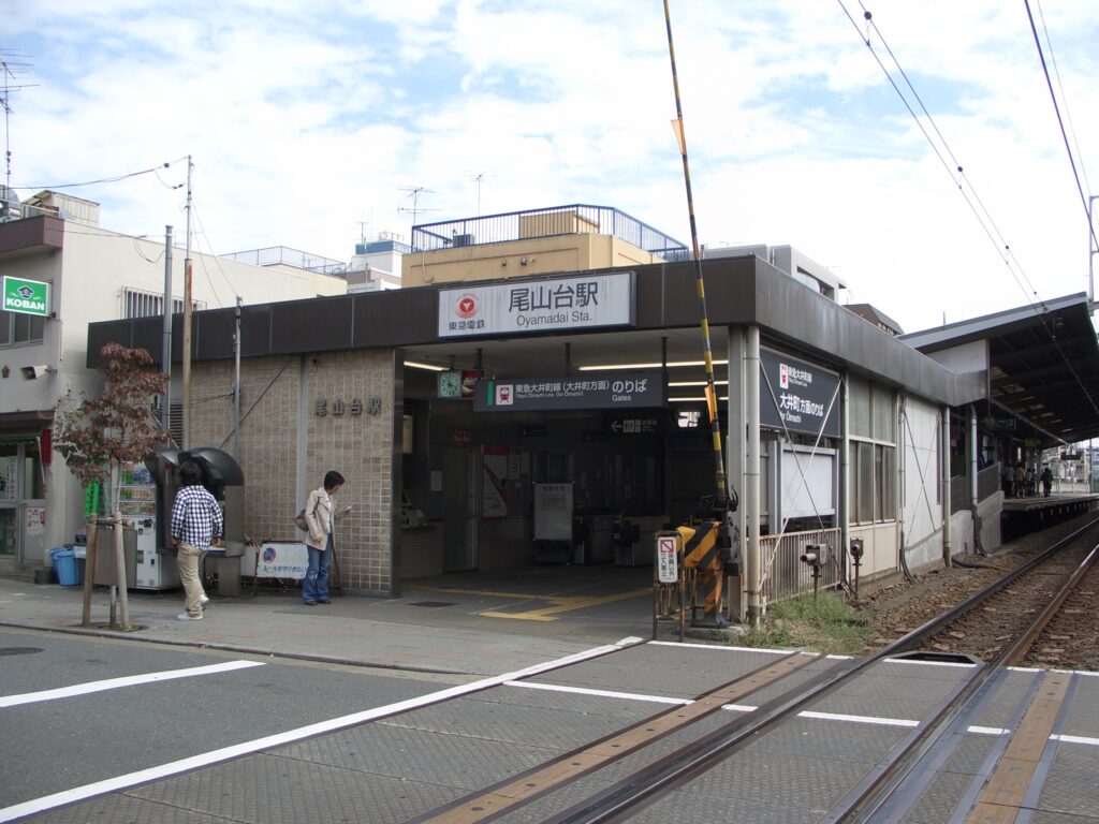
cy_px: 412
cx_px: 550
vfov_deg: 42.9
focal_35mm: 33
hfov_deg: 55.4
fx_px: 1048
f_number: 4
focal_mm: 7.1
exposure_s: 1/400
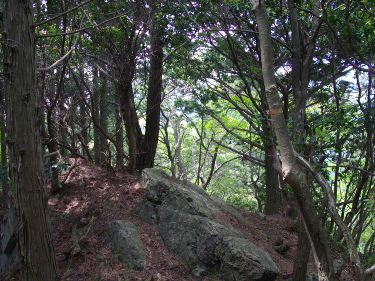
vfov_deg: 32.8
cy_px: 160
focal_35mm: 44
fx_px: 477
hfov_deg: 42.9
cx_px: 174
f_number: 2.8
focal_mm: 6.2
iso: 143
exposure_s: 1/125
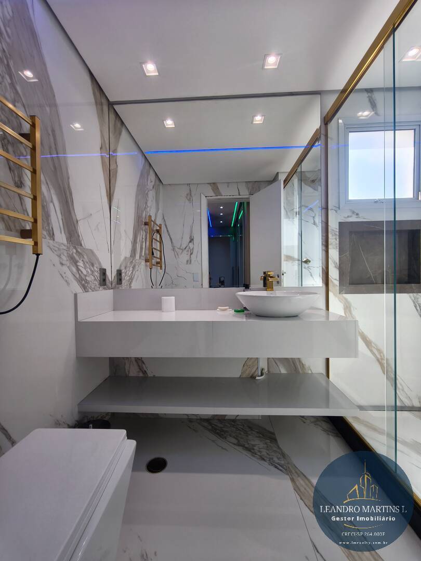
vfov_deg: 98.2
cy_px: 280
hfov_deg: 81.7
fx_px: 243
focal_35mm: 15
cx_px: 210
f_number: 2.2
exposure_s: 1/120
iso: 100
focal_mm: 1.91
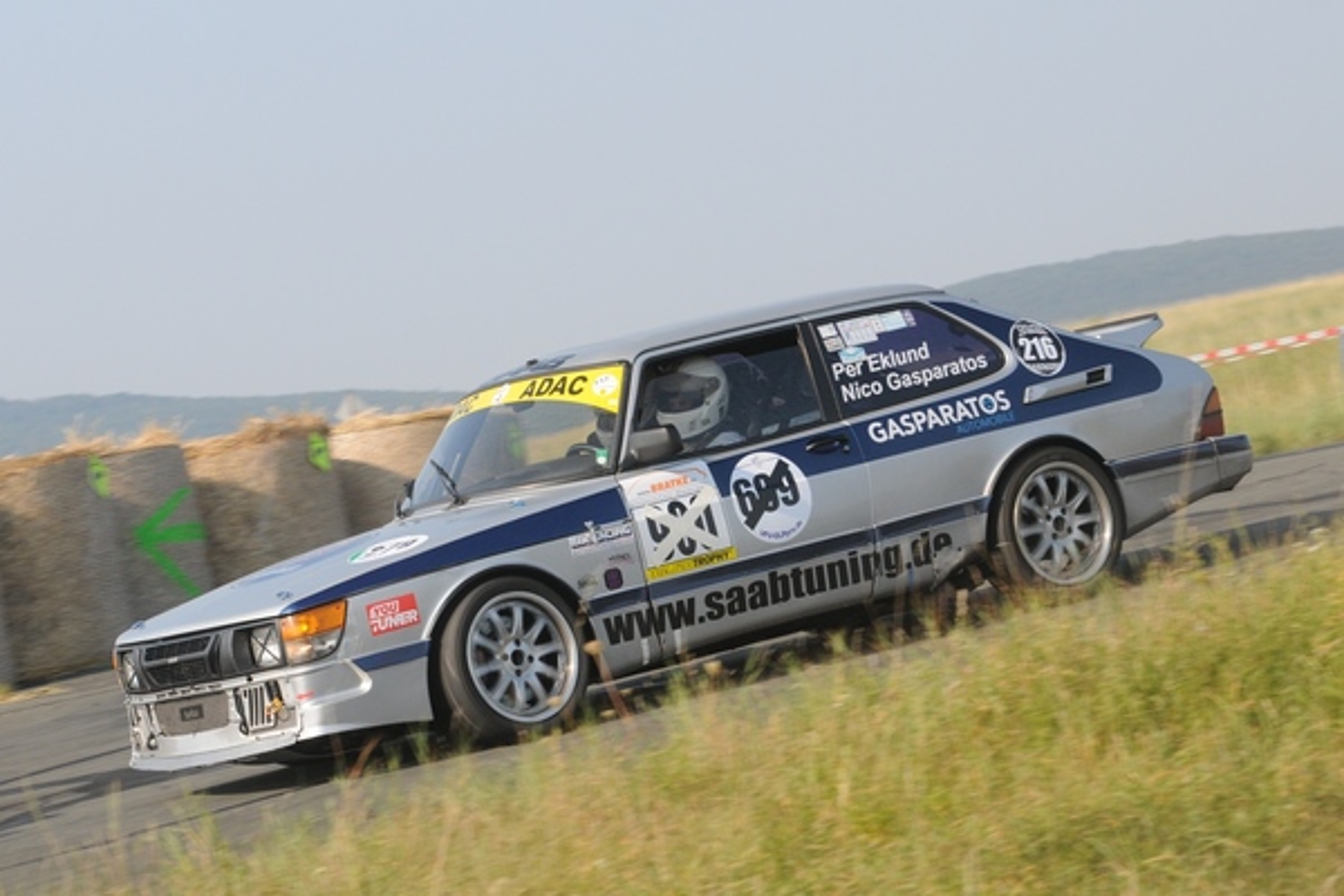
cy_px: 448
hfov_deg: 6.9
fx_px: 11199
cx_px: 672
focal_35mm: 300
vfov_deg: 4.6
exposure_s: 1/500
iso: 640
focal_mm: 200
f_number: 9
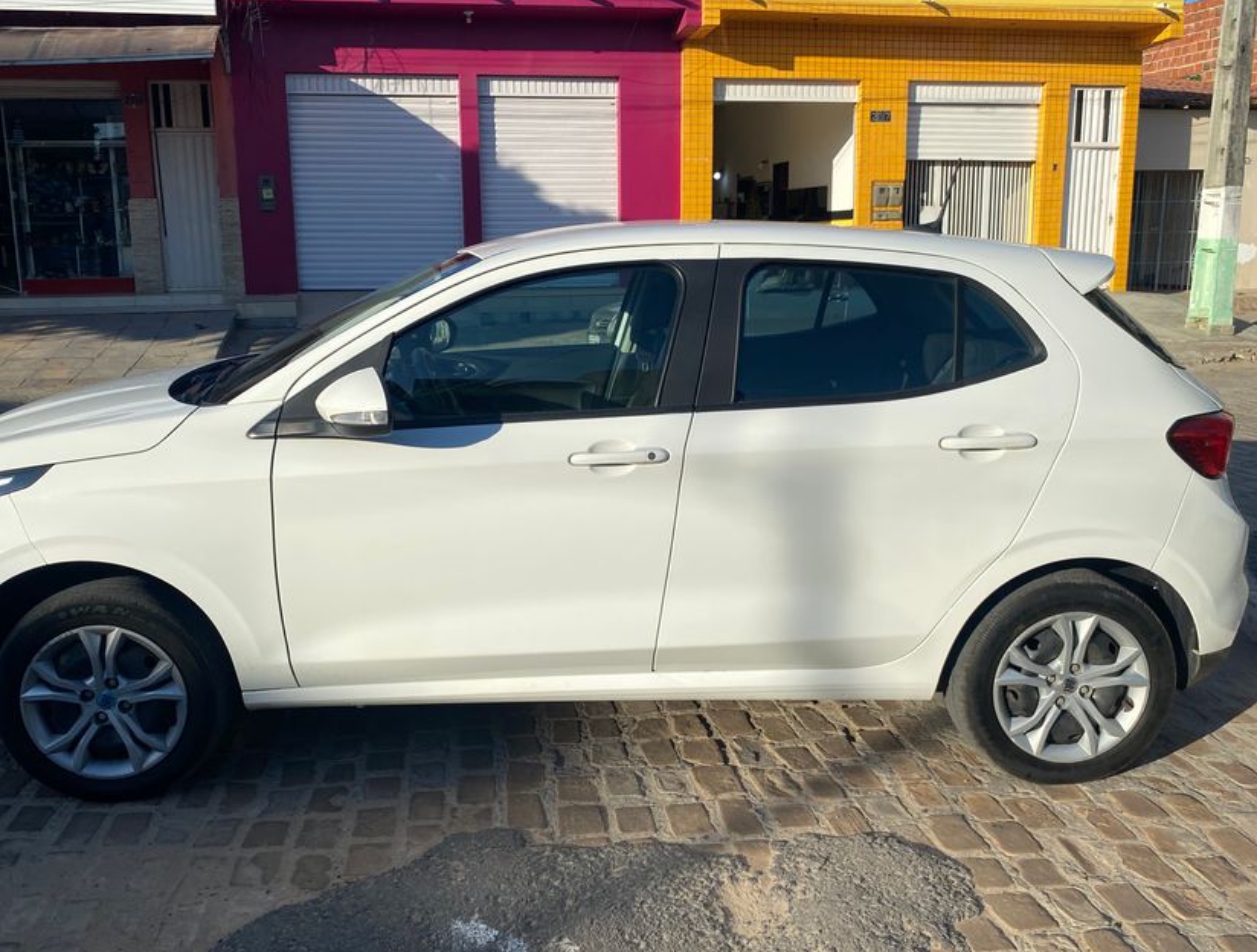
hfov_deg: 59.7
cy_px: 462
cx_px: 579
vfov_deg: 47.0
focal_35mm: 30
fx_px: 1093
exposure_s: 1/4115
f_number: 1.8
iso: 32
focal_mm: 4.25
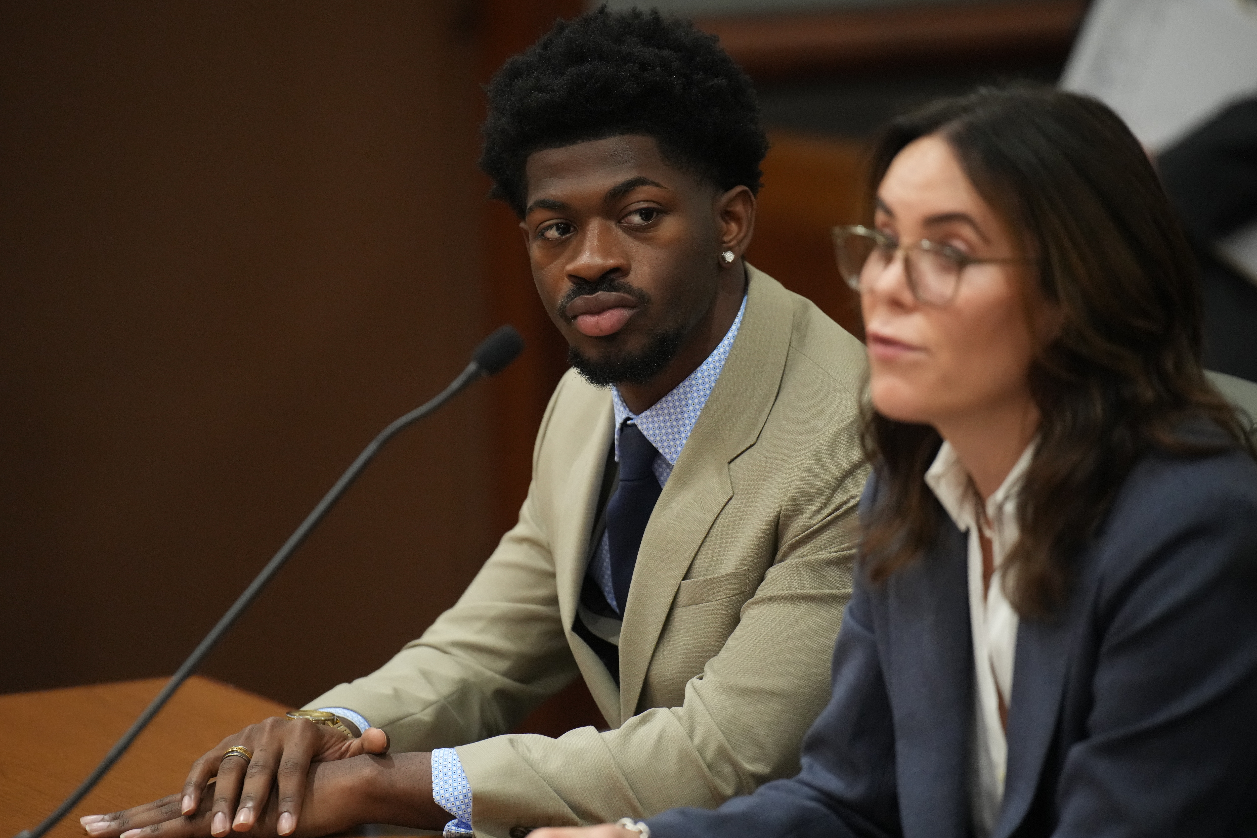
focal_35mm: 230
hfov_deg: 9.0
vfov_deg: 6.0
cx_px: 640
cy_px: 420
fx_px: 8030
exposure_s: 1/400
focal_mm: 200
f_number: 2.8
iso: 5000
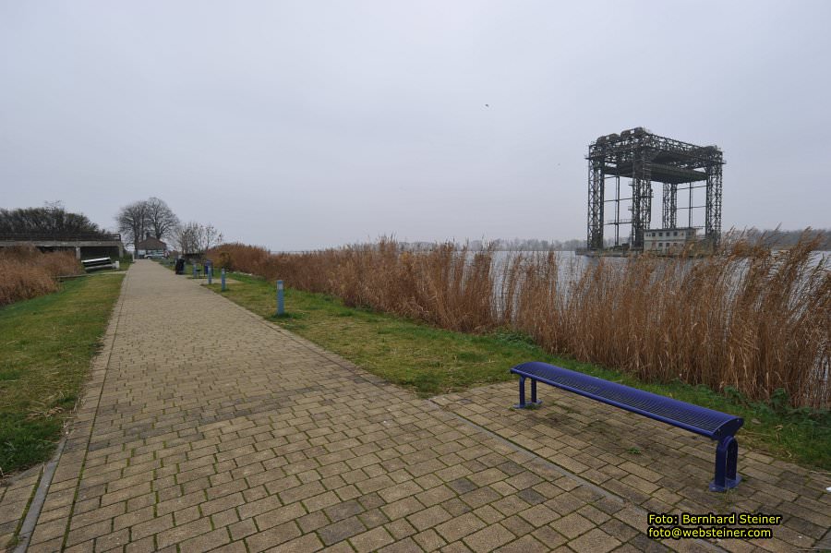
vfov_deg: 64.5
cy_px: 276
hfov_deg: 86.9
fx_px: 438
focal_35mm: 19
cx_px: 416
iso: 200
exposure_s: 1/160
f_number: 6.3
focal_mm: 19
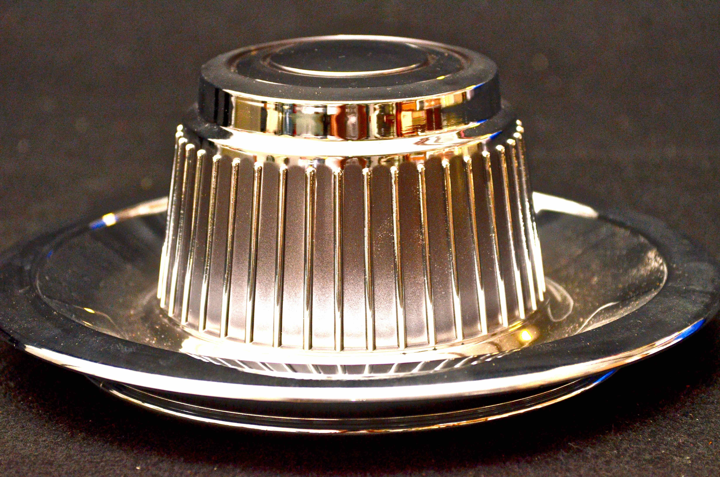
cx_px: 360
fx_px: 2545
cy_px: 238
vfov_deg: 10.7
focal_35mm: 128
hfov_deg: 16.1
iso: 800
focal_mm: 85
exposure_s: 1/200
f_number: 6.3
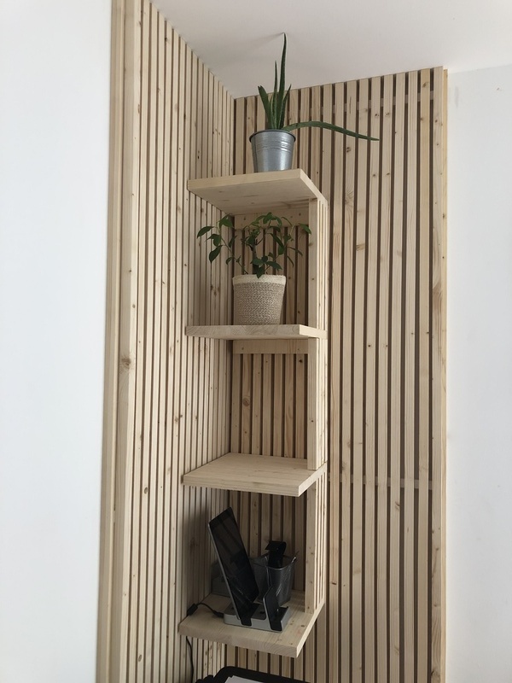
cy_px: 342
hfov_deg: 49.7
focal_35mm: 28
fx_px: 552
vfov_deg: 63.4
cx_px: 256
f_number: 1.8
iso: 40
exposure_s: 1/20
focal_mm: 3.99
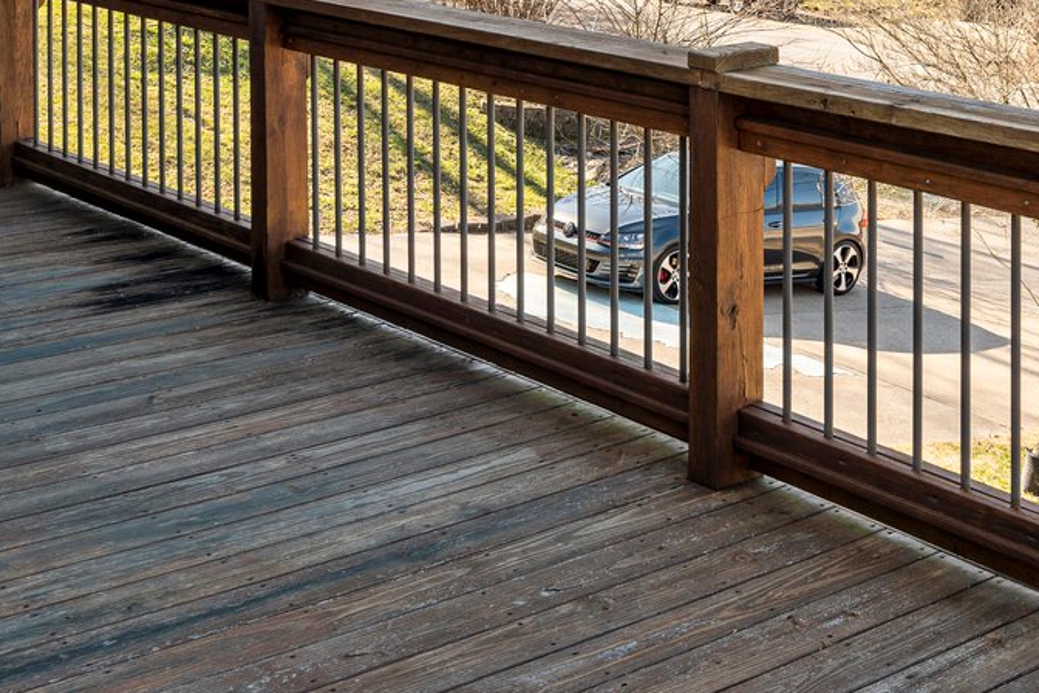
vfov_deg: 19.6
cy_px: -210
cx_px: 588
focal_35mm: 64
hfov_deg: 31.4
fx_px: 1847
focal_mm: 21
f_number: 7.1
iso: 100
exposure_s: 1/80
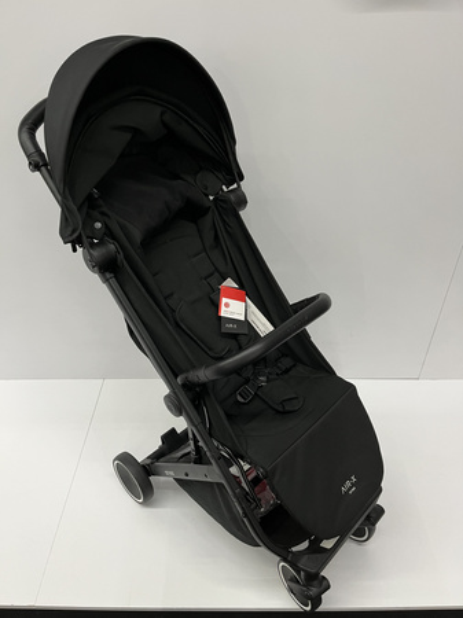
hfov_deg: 53.0
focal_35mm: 26
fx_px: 464
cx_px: 232
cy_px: 309
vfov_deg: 67.3
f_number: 1.6
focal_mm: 5.1
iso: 125
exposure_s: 1/50
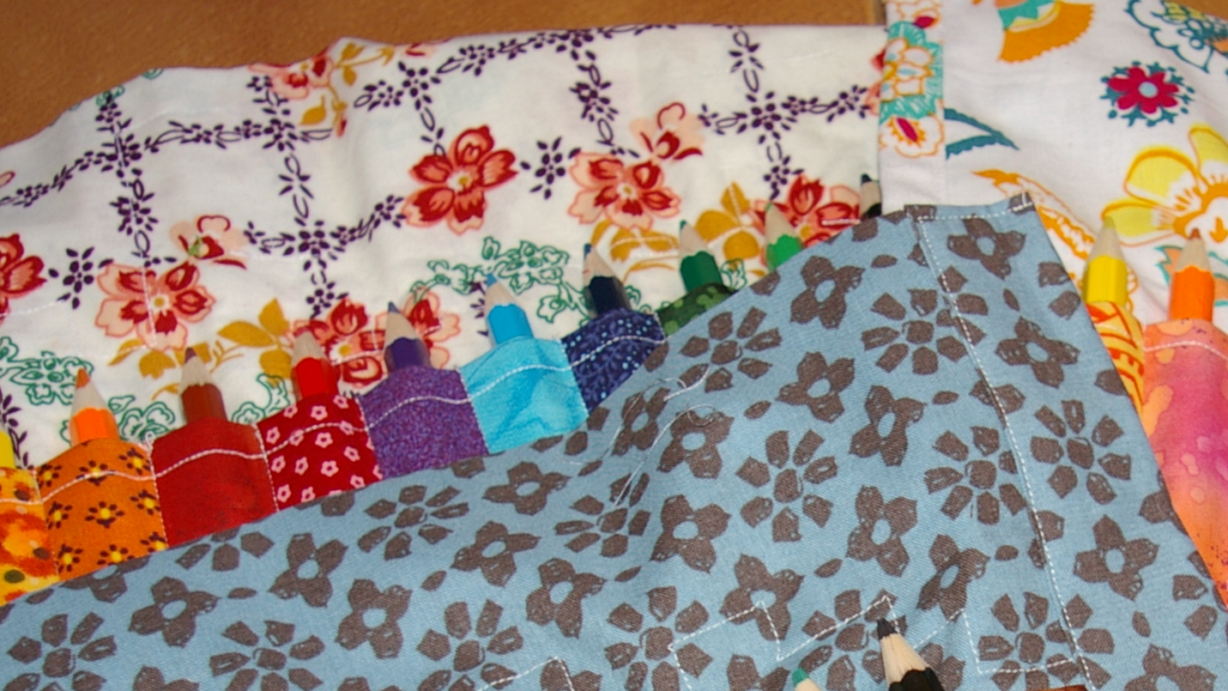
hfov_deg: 31.2
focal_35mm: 66
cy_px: 706
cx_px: 957
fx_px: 2149
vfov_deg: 17.8
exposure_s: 1/30
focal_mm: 20
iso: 200
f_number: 4
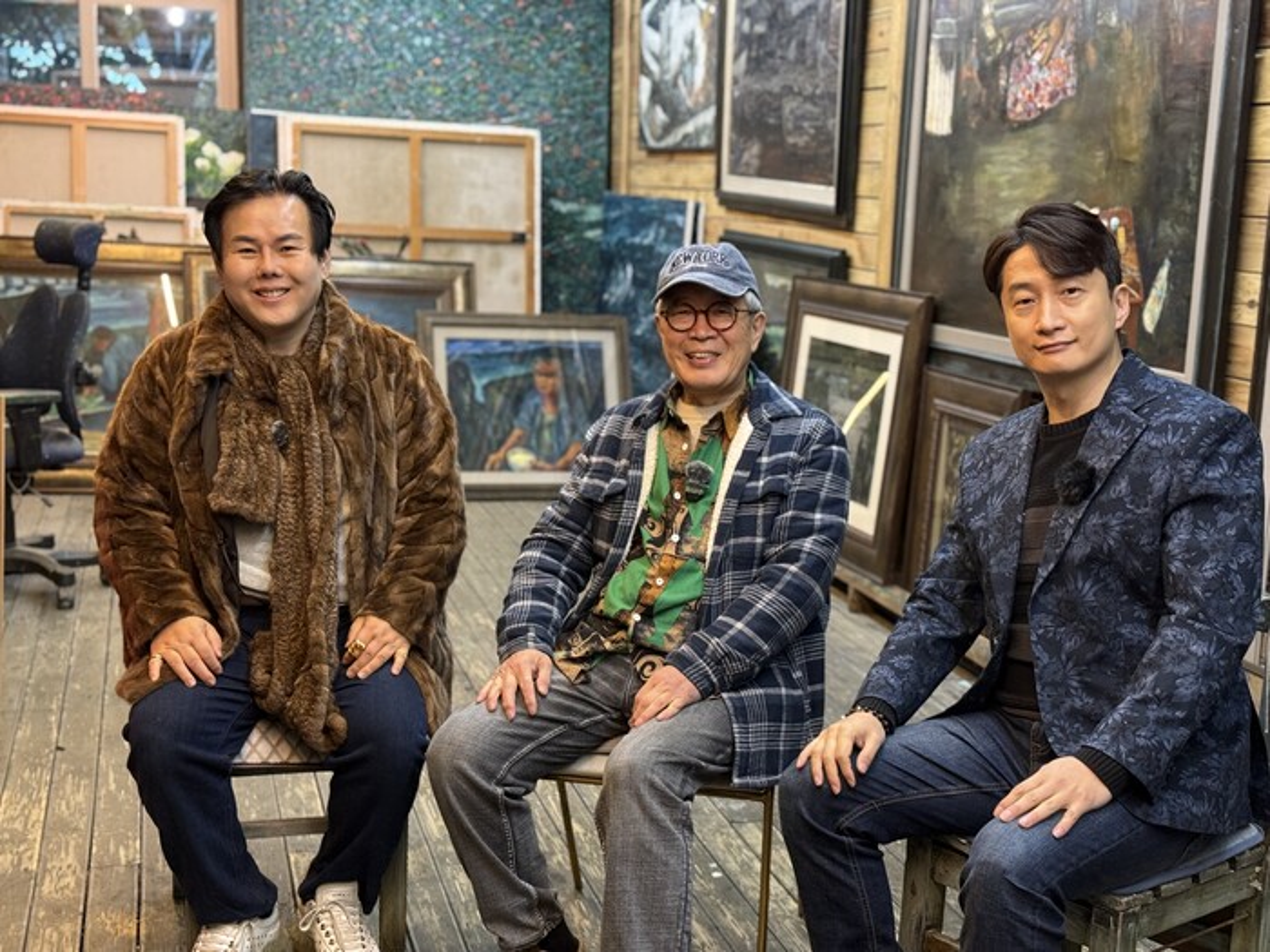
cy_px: 476
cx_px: 635
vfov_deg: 30.3
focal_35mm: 48
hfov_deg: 39.7
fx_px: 1761
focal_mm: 6.76
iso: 200
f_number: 1.78
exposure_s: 1/40
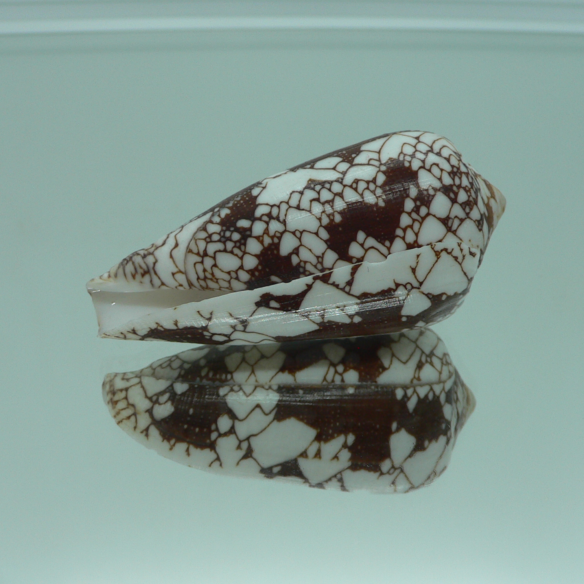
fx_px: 802
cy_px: 289
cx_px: 314
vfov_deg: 40.0
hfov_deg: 40.0
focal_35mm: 42
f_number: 2.8
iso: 80
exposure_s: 1/60
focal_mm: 4.6
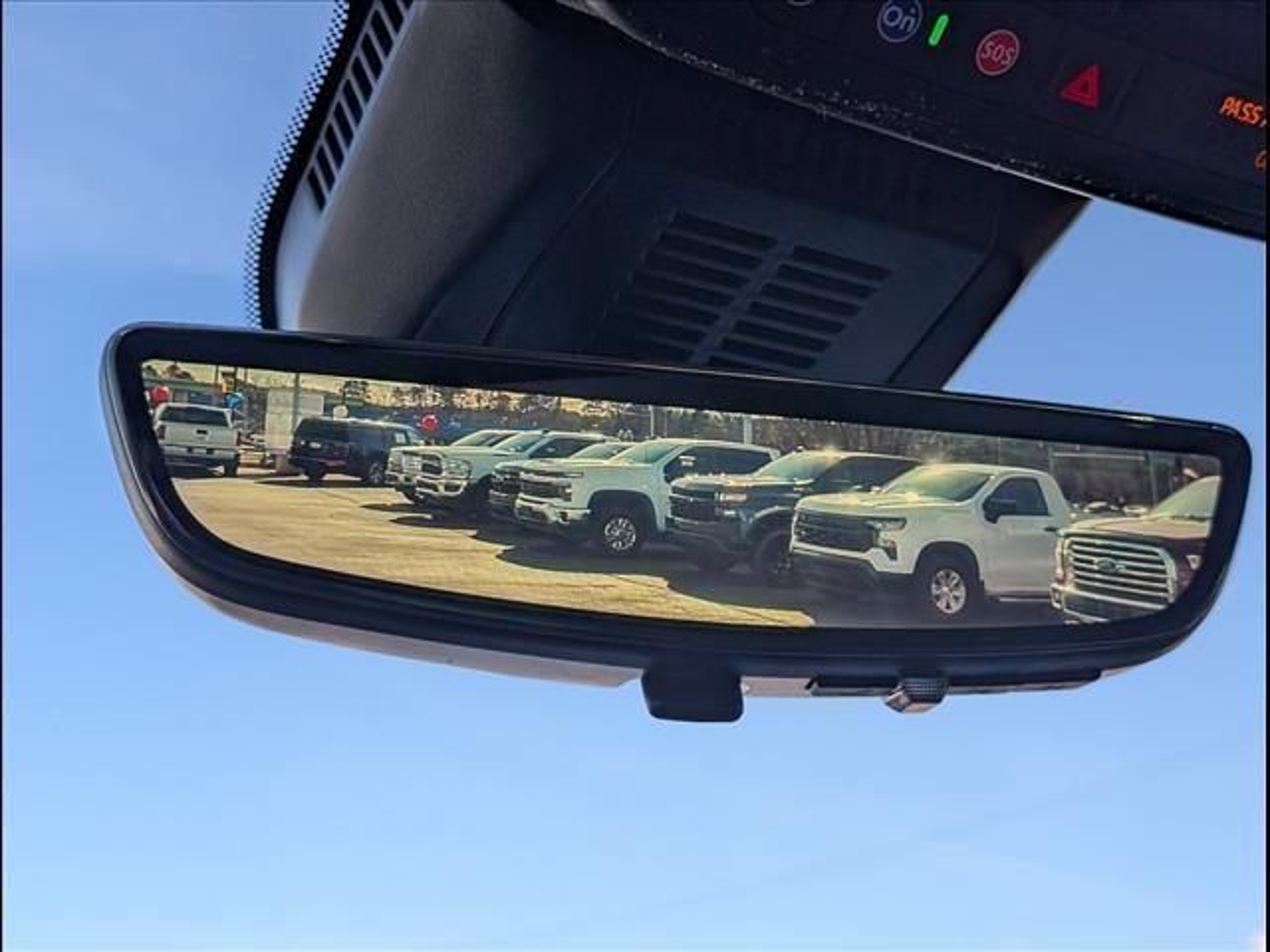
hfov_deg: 38.9
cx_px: 635
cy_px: 476
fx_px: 1798
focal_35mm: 49
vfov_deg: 29.7
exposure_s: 1/417
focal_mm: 6.9
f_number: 1.68
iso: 22
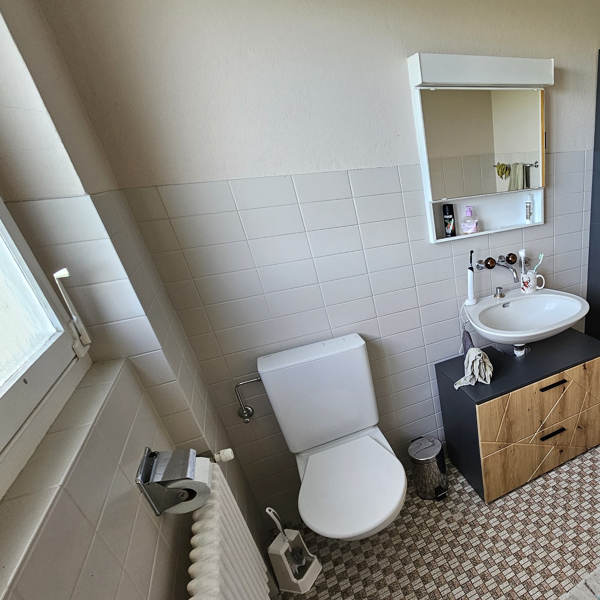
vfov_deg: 77.1
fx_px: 373
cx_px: 495
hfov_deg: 68.8
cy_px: 350
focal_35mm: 19
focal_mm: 2.2
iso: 125
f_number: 2.2
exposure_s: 1/71
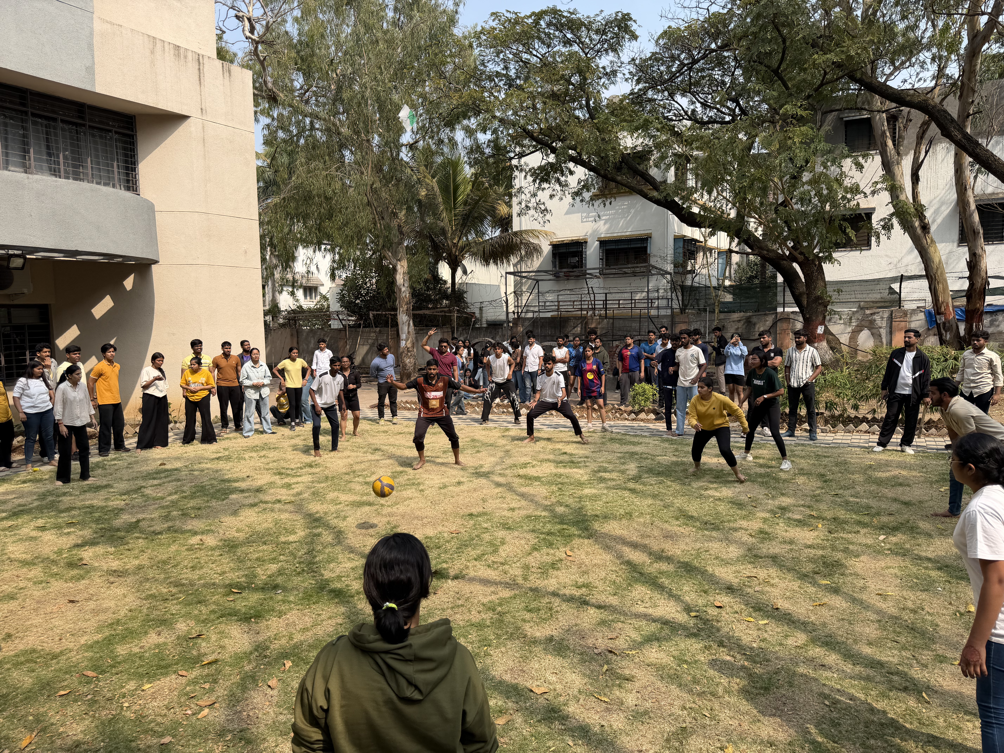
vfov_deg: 56.8
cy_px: 376
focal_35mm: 24
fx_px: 696
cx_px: 502
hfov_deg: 71.6
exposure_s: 1/2801
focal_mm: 6.76
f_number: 1.78
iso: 80
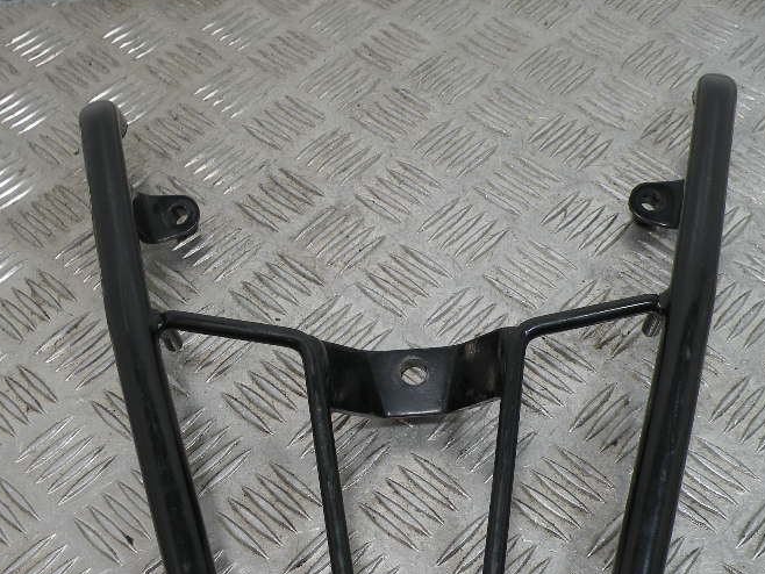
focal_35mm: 42
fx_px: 929
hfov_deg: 44.8
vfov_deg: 34.1
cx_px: 391
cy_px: 381
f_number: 3.2
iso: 64
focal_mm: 4.7
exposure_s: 1/76.6
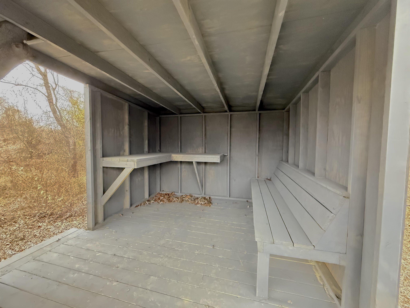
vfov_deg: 85.7
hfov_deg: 102.1
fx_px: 166
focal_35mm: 14
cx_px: 205
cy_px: 154
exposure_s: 1/60
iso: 1250
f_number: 2.2
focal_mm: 2.22
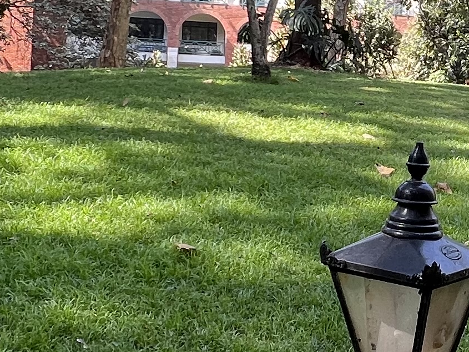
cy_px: 84
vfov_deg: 23.4
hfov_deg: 29.2
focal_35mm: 62
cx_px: 467
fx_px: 840
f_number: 1.8
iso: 32
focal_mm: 1.57
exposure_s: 1/99
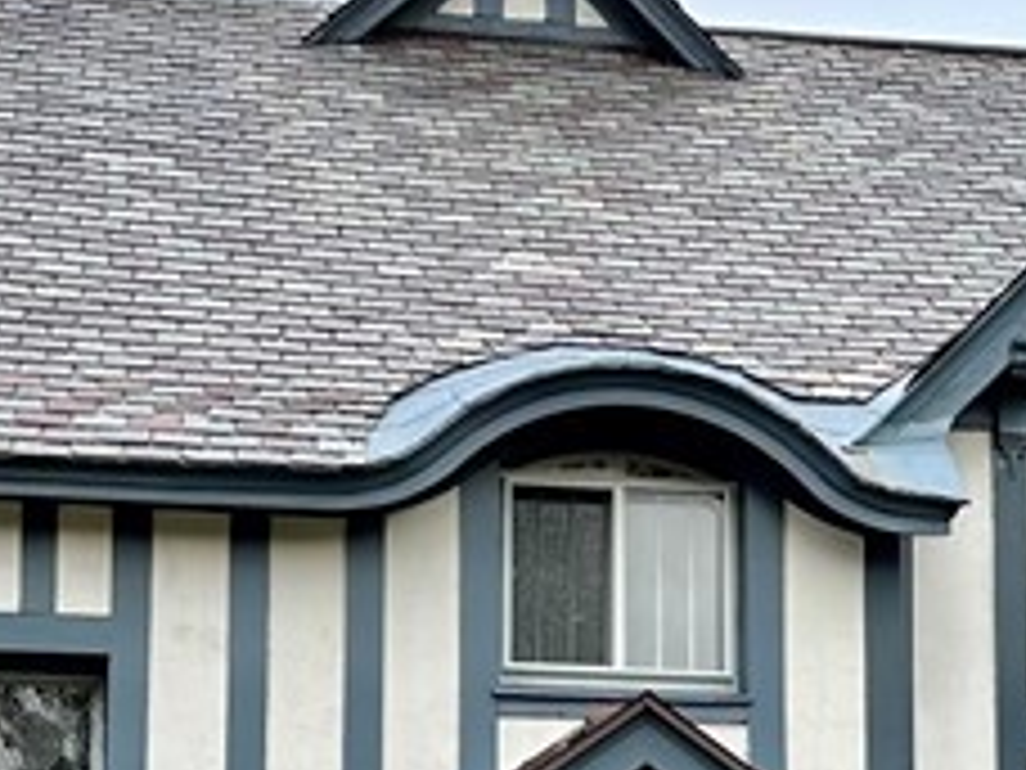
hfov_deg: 18.2
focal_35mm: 108
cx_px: 657
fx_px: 3201
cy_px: 950
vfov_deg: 13.3
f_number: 1.78
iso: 80
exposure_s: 1/894
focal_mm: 6.86
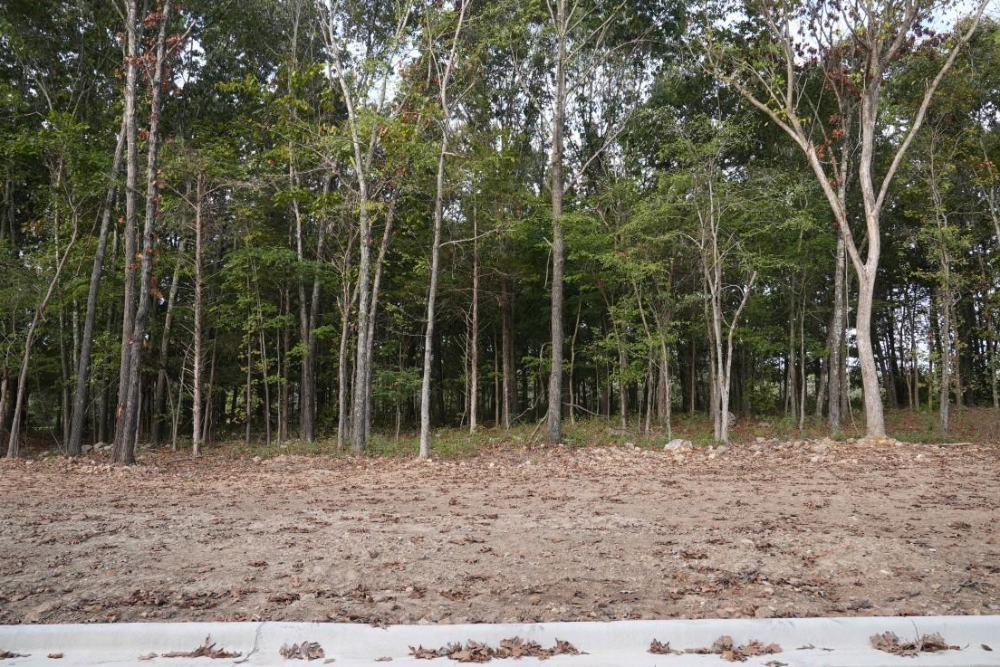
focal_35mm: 25
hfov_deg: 71.5
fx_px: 695
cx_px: 510
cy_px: 345
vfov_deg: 51.3
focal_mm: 24
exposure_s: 1/200
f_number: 8
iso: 640
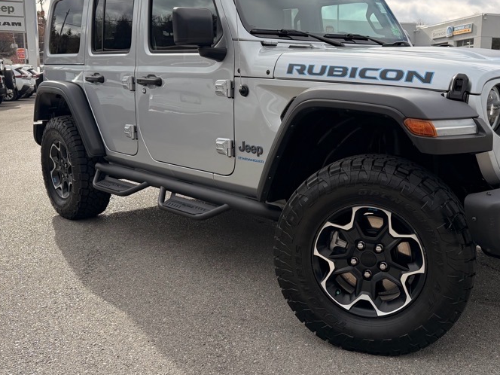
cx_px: 326
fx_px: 534
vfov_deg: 38.6
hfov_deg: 49.4
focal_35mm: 37
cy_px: 162
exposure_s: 1/3425
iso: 100
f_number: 1.78
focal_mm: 6.76
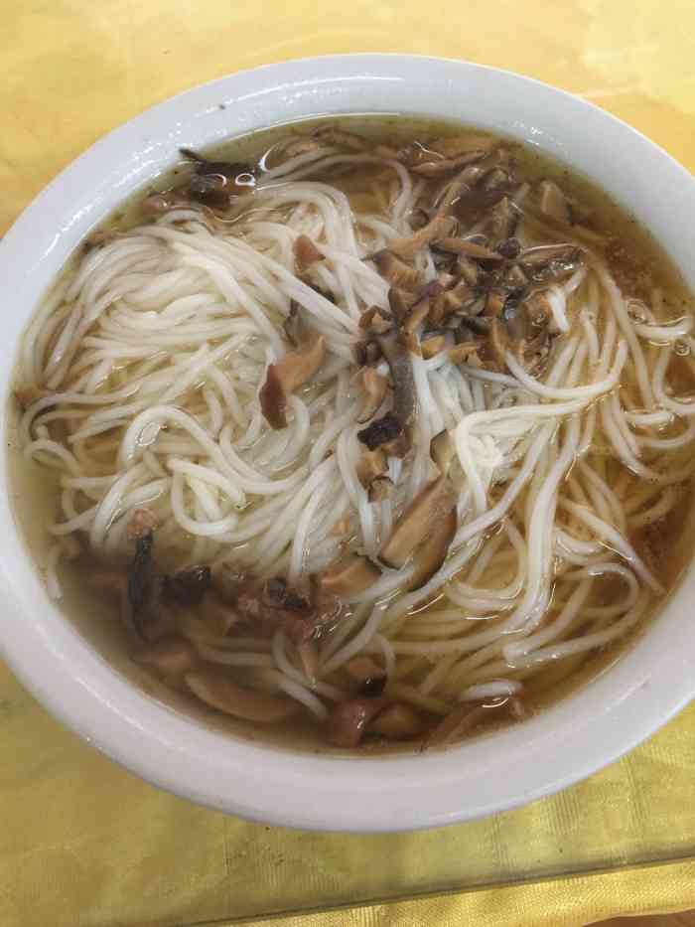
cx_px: 348
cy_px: 464
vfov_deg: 61.7
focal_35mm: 29
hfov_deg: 48.2
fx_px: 776
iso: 100
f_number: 2.2
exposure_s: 1/10
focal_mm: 4.15
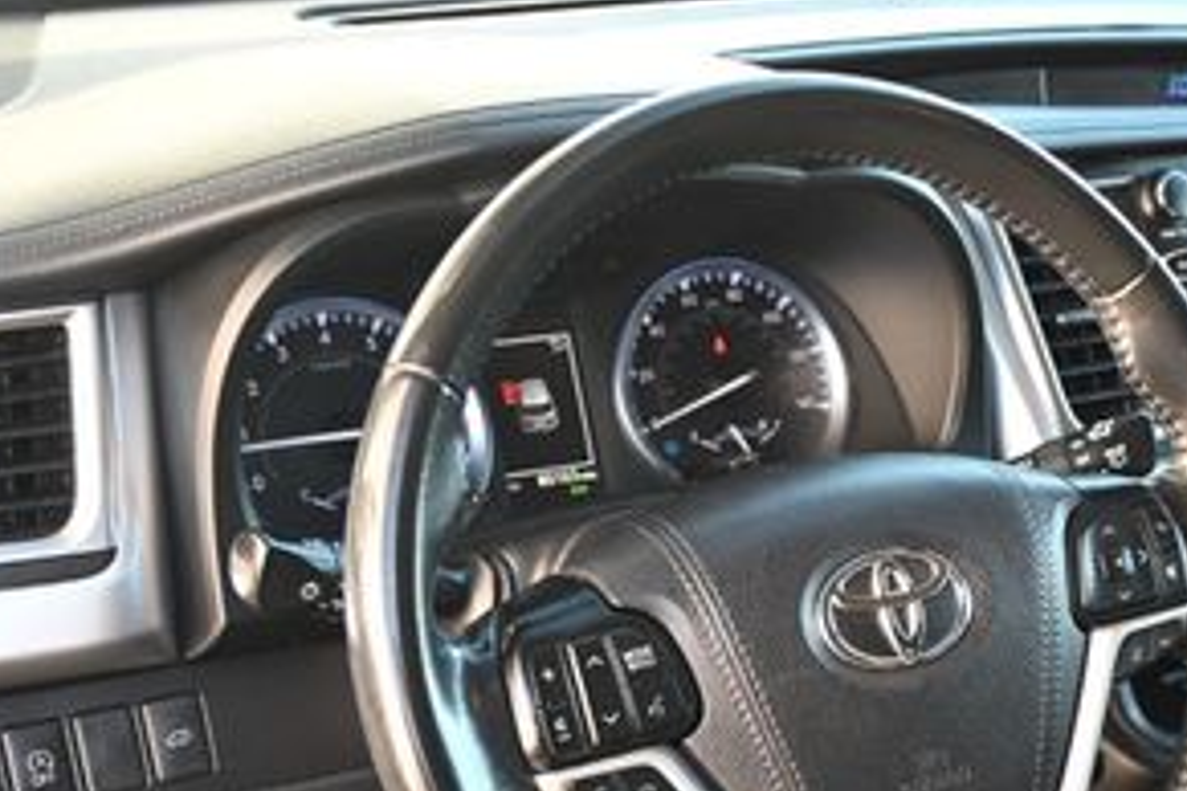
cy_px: 787
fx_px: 2176
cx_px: 926
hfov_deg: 29.9
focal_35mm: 66
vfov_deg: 20.0
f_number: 3.8
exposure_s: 1/125
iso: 800
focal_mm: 20
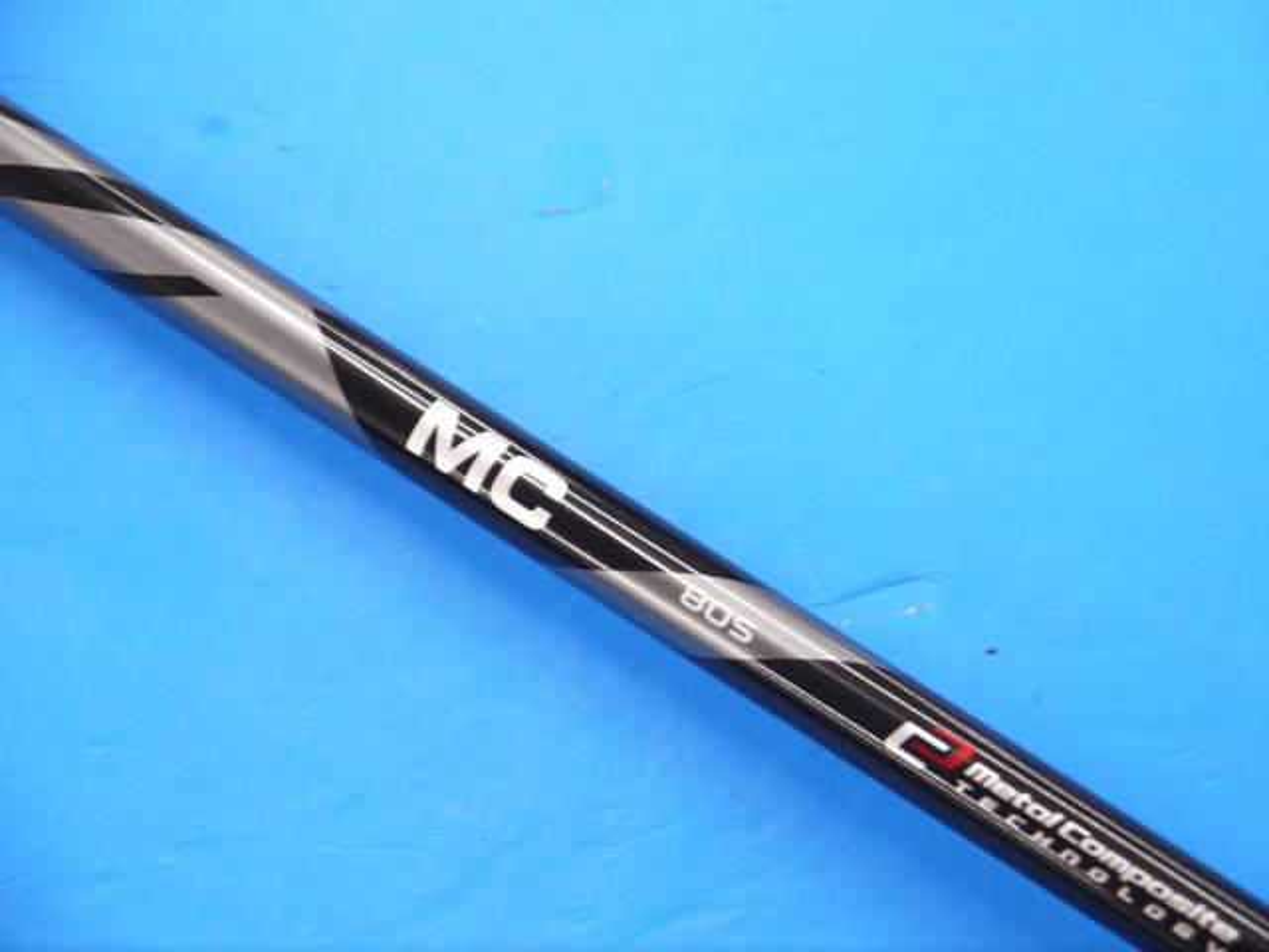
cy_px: 476
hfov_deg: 23.3
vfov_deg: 17.6
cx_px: 634
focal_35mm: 84
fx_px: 3079
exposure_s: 1/80
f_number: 5.6
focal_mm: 42
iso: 800
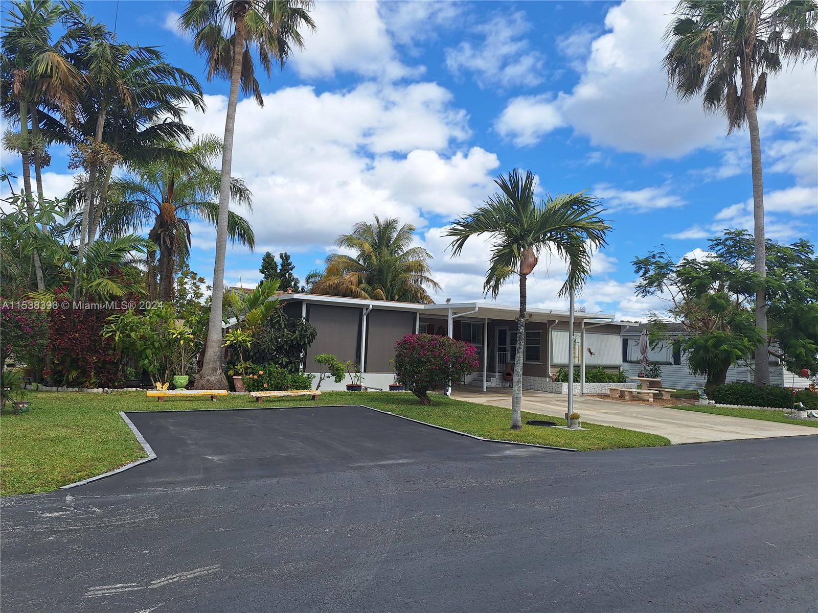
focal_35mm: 23
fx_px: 544
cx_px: 409
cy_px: 306
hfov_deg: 73.9
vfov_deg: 58.9
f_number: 1.8
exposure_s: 1/3534
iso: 40
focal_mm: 5.54
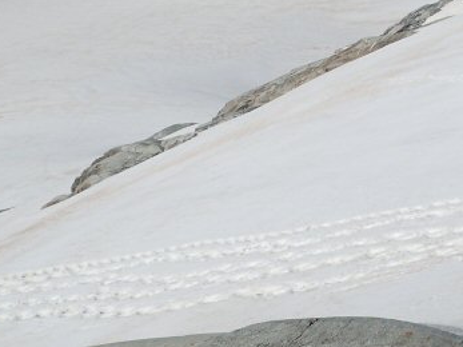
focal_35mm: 72
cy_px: -17
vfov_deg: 19.7
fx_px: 963
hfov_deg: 26.7
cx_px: 351
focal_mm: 4.5
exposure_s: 1/500
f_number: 8
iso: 100
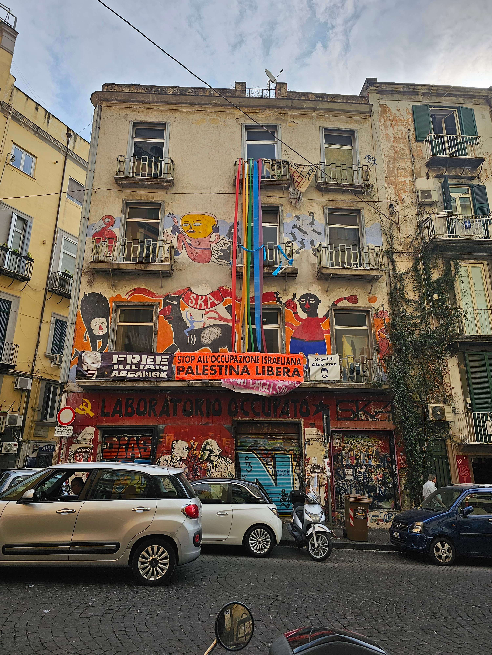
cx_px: 246
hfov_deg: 58.9
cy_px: 328
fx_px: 436
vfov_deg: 73.9
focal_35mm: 23
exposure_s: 1/1286
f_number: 1.7
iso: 16
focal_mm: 6.3
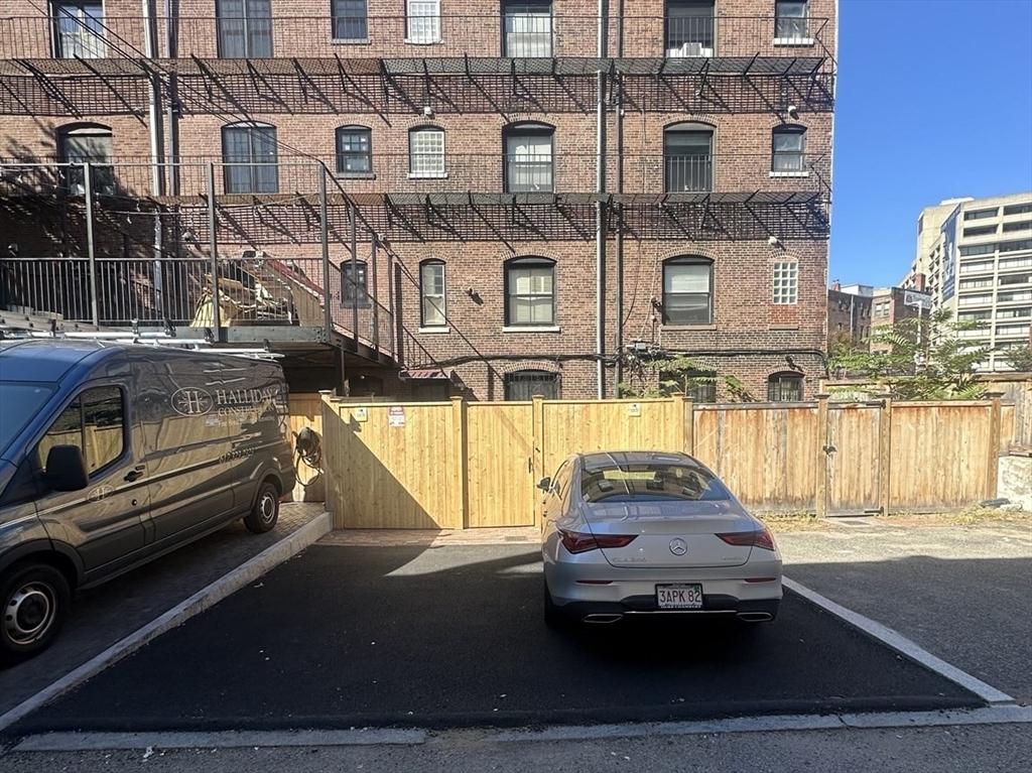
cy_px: 386
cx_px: 516
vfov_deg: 85.6
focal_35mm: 14
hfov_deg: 102.1
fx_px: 417
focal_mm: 2.22
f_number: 2.2
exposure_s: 1/940
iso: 50
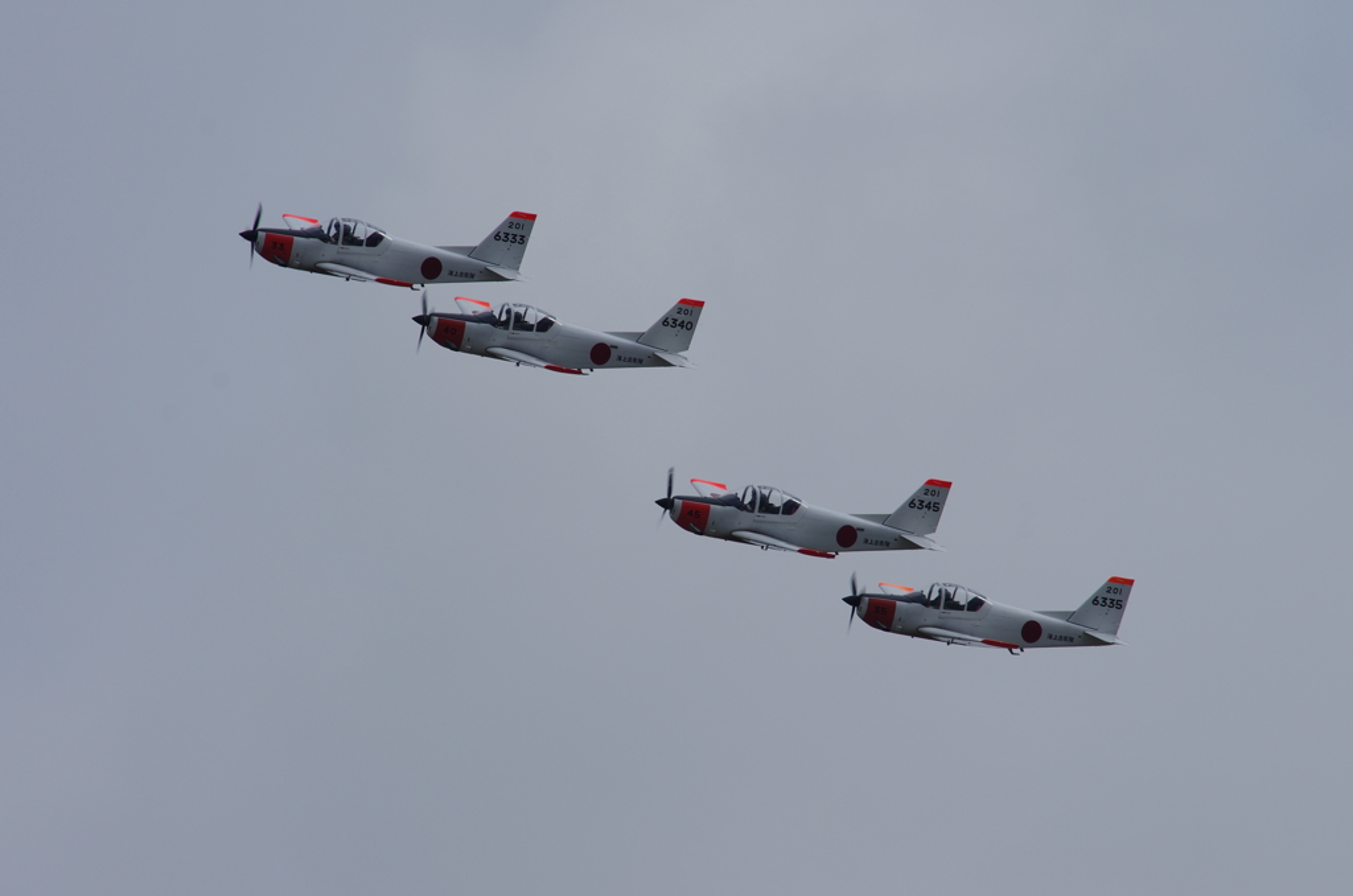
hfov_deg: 2.8
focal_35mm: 750
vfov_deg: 1.8
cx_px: 676
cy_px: 448
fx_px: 28126
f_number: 9
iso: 100
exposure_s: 1/500
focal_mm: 500
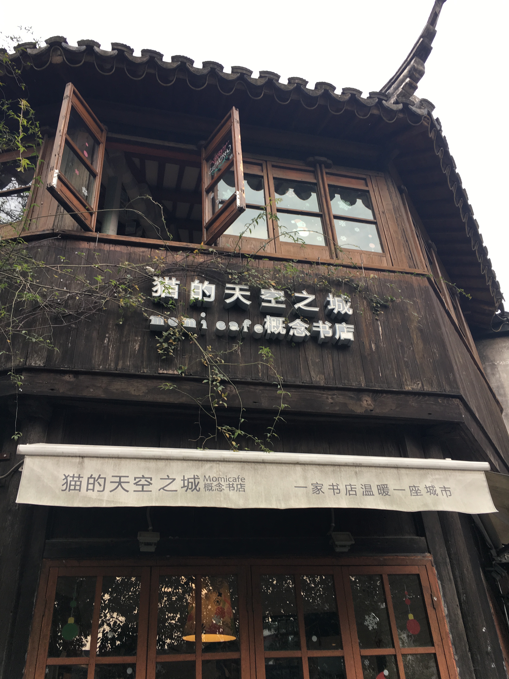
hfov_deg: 48.2
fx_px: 569
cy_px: 340
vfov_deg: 61.7
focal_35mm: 29
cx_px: 254
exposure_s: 1/100
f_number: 2.2
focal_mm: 4.15
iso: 25
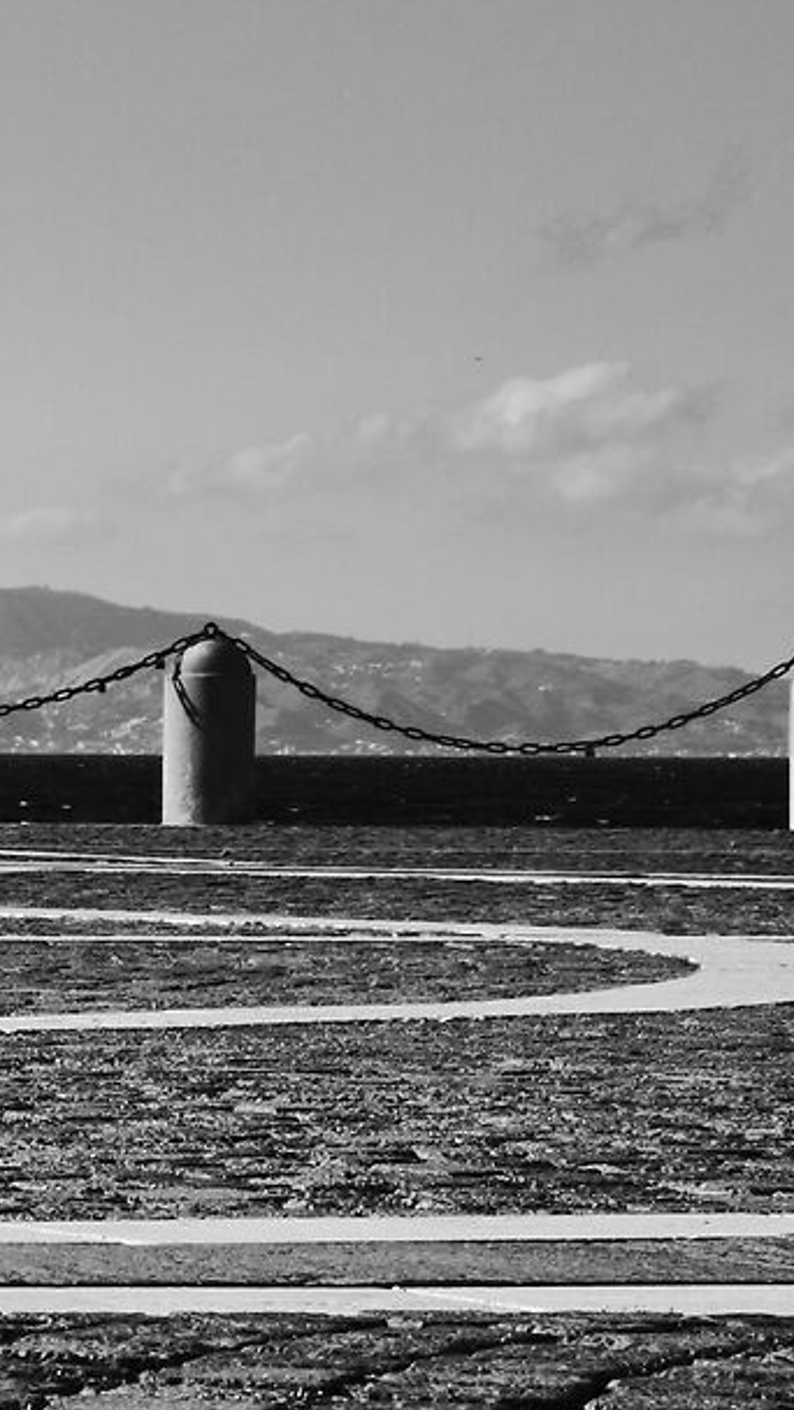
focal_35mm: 178
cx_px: -1876
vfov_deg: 12.1
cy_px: 822
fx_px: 6654
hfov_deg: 6.1
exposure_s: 1/200
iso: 160
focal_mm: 28.9
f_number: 13
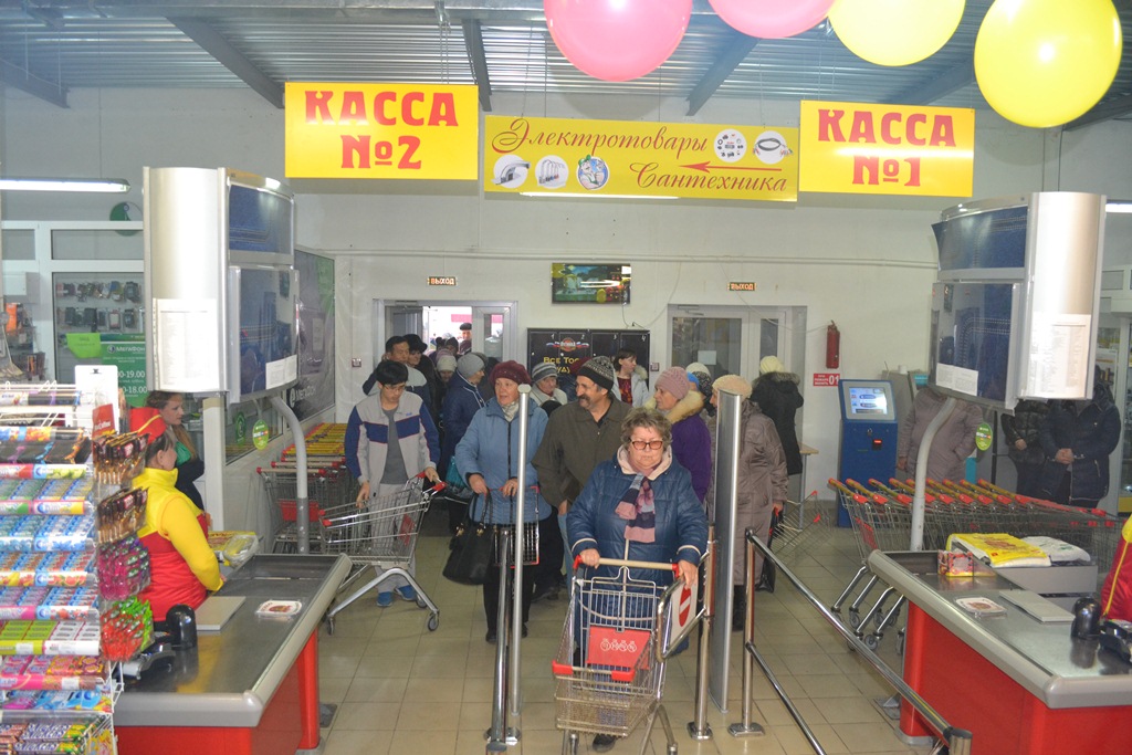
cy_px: 378
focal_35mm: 27
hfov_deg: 67.4
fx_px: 849
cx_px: 566
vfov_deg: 47.9
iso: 1250
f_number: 3.5
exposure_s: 1/60
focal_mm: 18
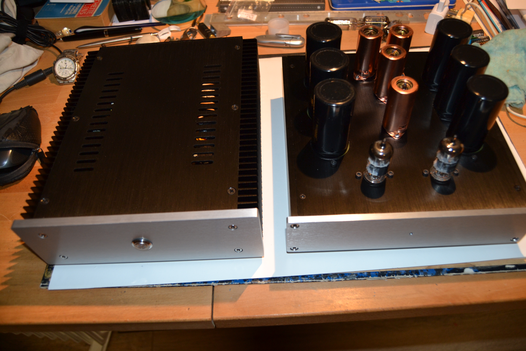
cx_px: 263
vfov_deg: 47.9
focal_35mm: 27
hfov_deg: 67.4
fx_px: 394
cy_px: 176
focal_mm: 18
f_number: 3.5
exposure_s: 1/60
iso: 360
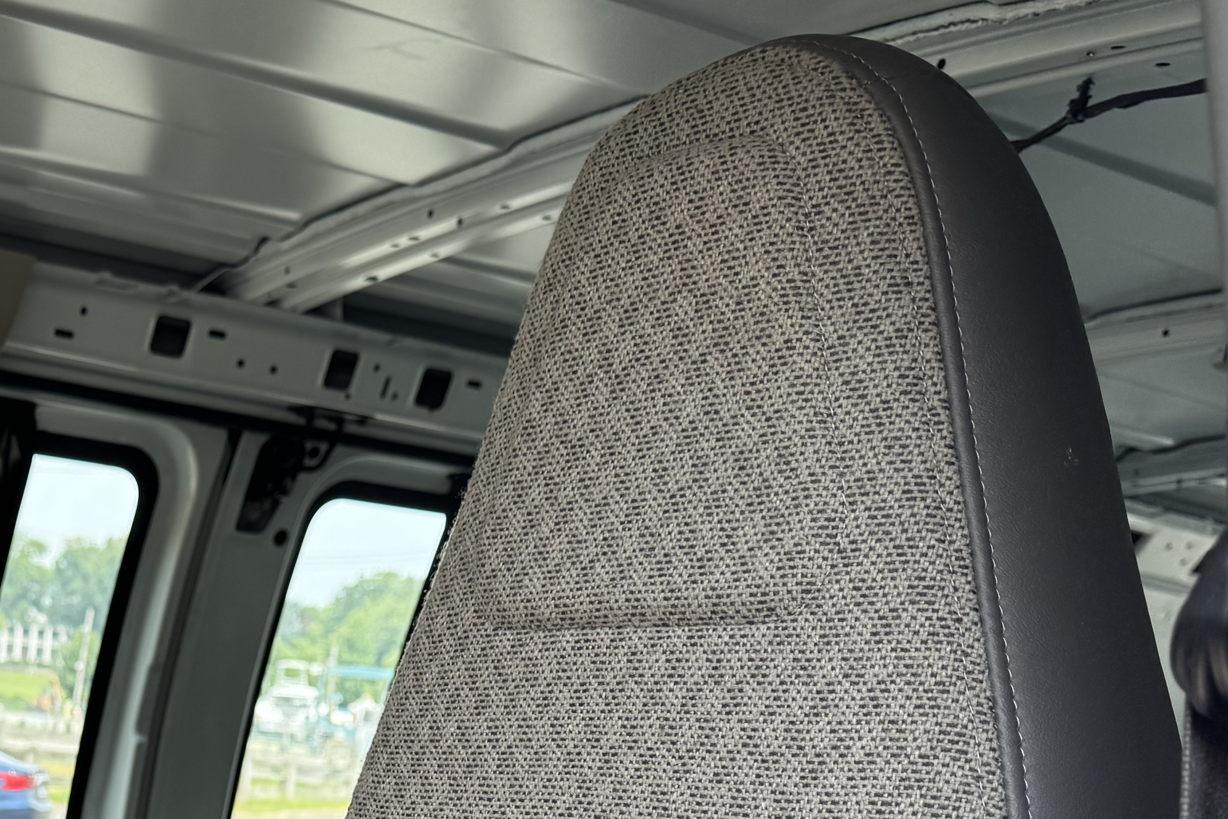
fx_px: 1876
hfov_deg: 34.0
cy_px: 987
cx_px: 88
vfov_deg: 22.6
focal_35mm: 55
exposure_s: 1/430
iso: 80
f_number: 1.78
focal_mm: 6.76
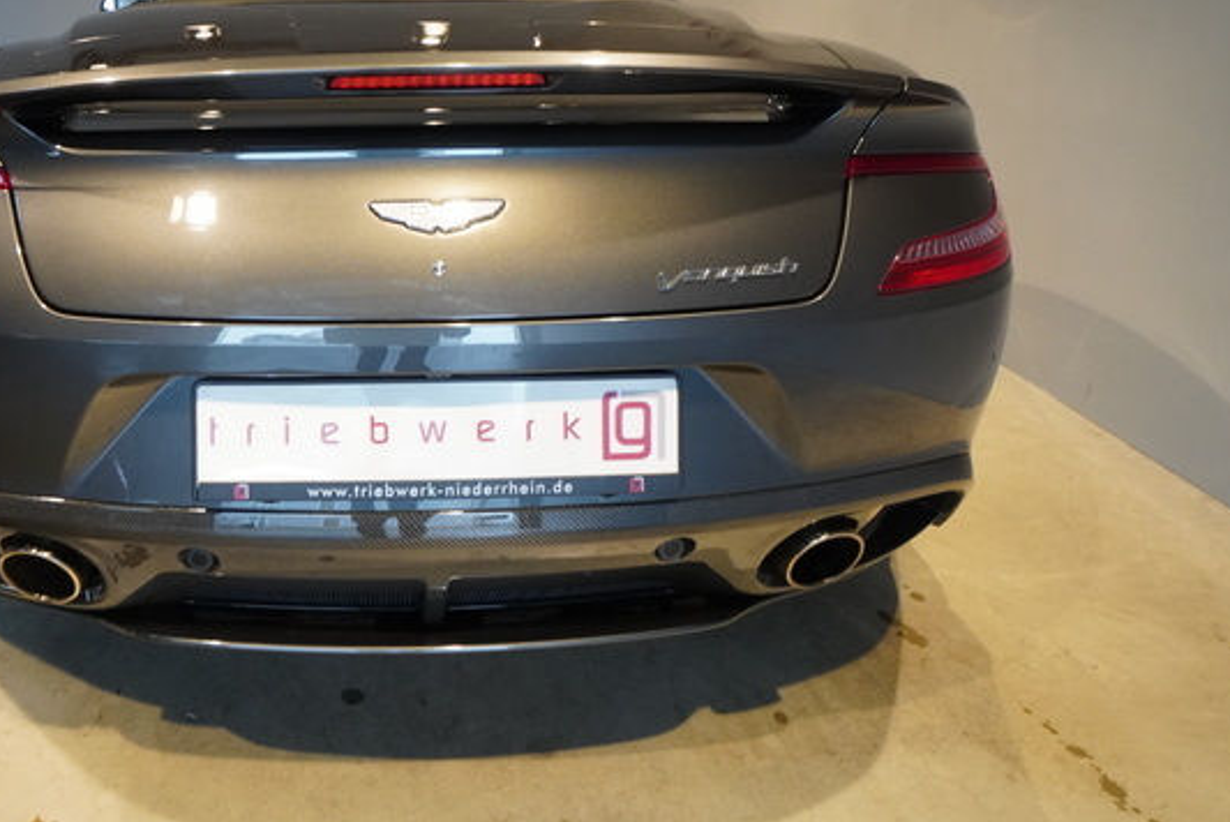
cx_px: 415
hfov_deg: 65.7
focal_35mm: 27
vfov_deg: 46.6
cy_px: 224
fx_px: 923
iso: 2000
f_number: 7.1
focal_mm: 12
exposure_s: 1/30
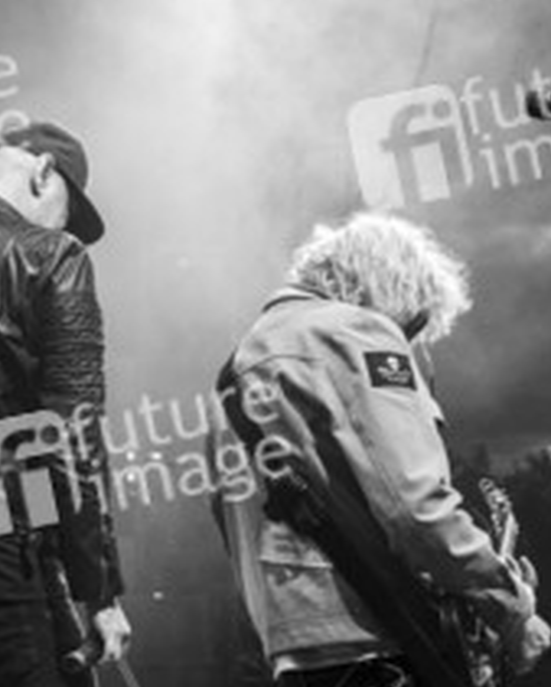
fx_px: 1772
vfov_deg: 21.5
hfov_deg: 17.7
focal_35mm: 87
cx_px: 218
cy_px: 622
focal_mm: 49
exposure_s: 1/320
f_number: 5.6
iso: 1000
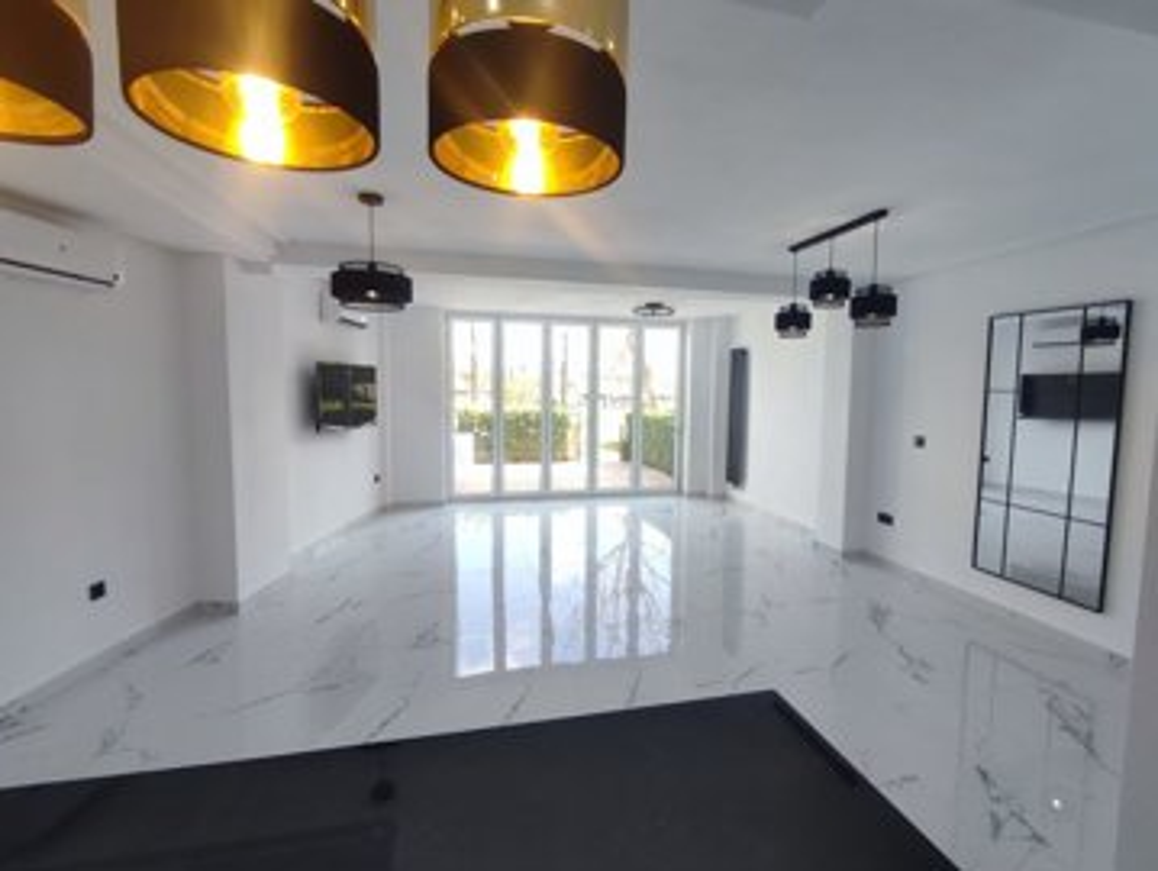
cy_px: 436
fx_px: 536
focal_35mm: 16
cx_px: 579
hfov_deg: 94.4
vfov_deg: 78.2
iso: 54
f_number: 2.2
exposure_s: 1/100
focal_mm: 1.65
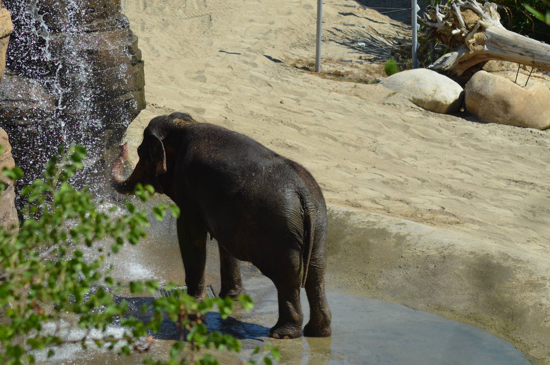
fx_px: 3202
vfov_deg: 6.5
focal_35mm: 210
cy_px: 182
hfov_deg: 9.8
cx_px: 275
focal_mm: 140
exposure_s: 1/2000
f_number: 5.6
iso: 360
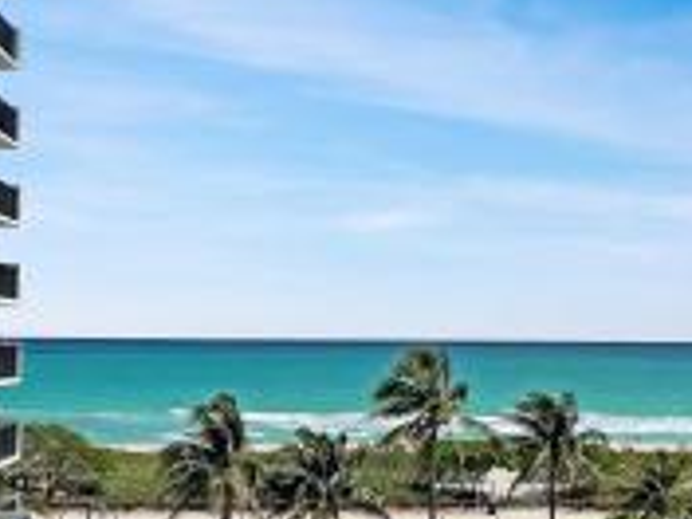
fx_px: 1179
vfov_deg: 24.4
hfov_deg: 32.6
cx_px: 295
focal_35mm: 59
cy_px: 413
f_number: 1.6
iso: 32
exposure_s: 1/6897
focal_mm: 4.2
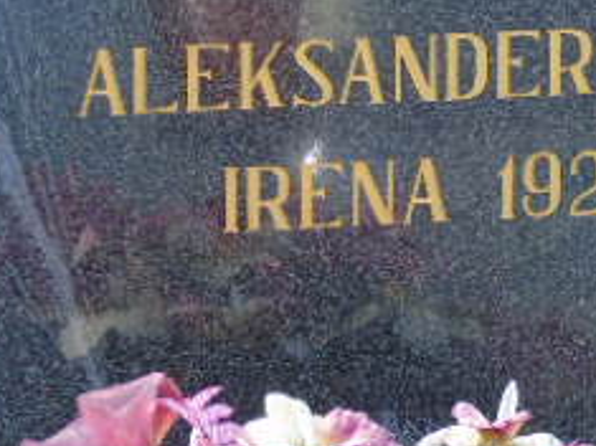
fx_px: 5059
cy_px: 276
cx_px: 573
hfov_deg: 6.7
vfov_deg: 5.1
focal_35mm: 294
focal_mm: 19
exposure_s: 1/50
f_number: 4.4
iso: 160
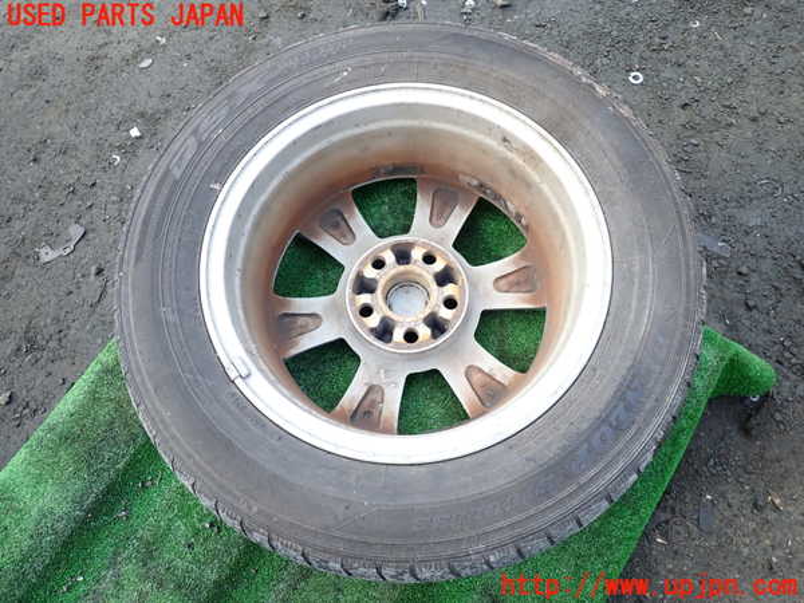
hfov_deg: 69.4
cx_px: 402
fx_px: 581
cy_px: 302
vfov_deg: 54.9
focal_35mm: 25
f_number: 2
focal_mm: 4.5
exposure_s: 1/60
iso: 125
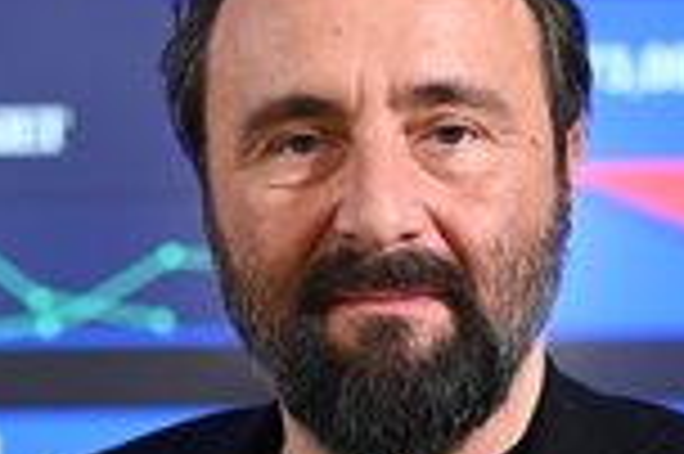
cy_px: 418
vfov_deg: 8.3
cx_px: 117
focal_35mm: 165
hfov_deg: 12.4
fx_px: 3132
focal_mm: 61
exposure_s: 1/200
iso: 3200
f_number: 4
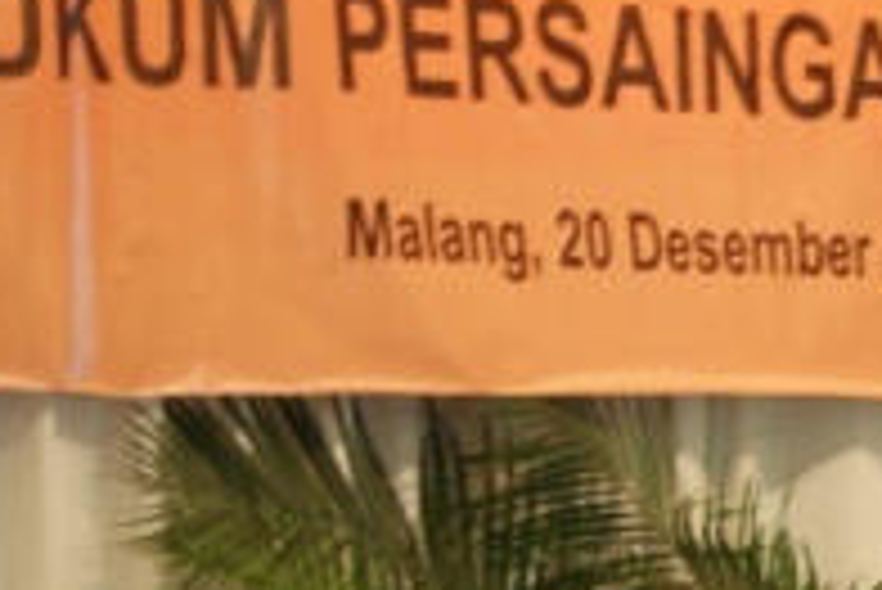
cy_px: 538
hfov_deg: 4.7
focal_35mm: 432
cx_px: 1989
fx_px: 10582
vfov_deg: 3.2
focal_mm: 55
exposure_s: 1/5
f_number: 5.6
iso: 400
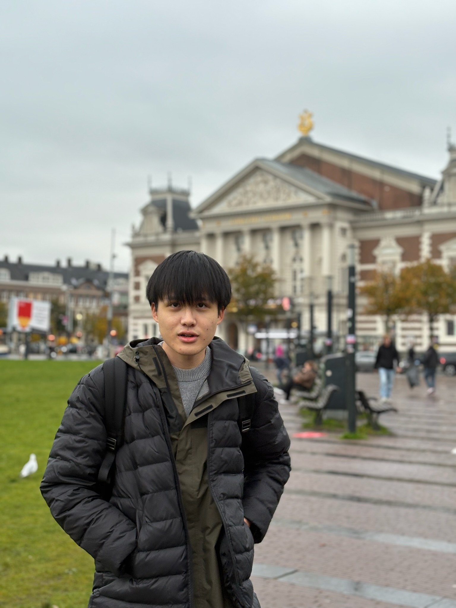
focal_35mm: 52
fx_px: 913
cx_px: 228
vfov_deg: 36.8
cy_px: 304
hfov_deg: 28.0
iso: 50
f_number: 1.6
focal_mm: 5.96
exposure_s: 1/106
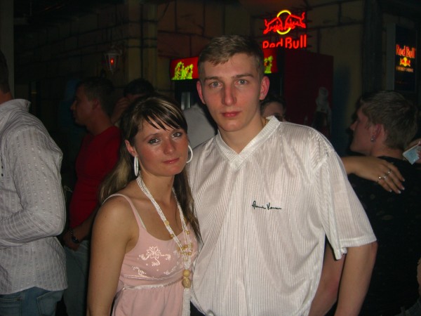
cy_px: 158
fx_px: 462
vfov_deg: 37.7
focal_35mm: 38
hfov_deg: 49.0
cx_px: 210
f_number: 2.8
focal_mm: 7.9
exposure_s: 1/60
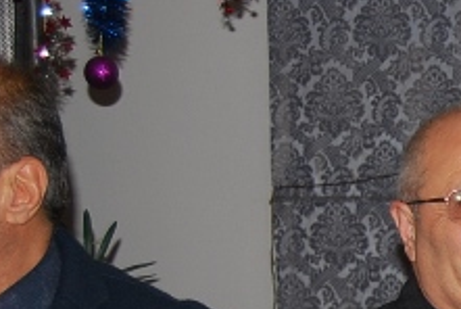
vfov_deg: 7.1
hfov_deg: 10.2
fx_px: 2434
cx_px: 818
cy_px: 480
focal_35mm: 190
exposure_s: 1/60
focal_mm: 35
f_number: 4.8
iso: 200
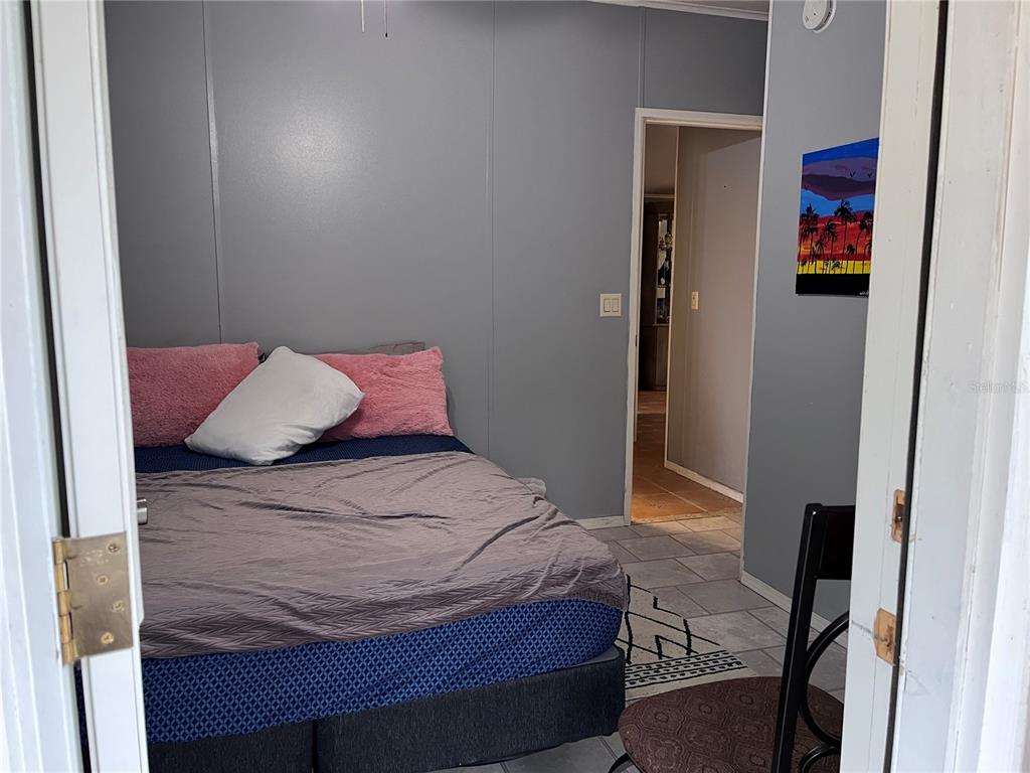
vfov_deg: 53.1
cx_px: 515
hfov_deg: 67.3
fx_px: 774
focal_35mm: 26
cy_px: 386
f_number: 1.6
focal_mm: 5.1
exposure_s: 1/60
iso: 200
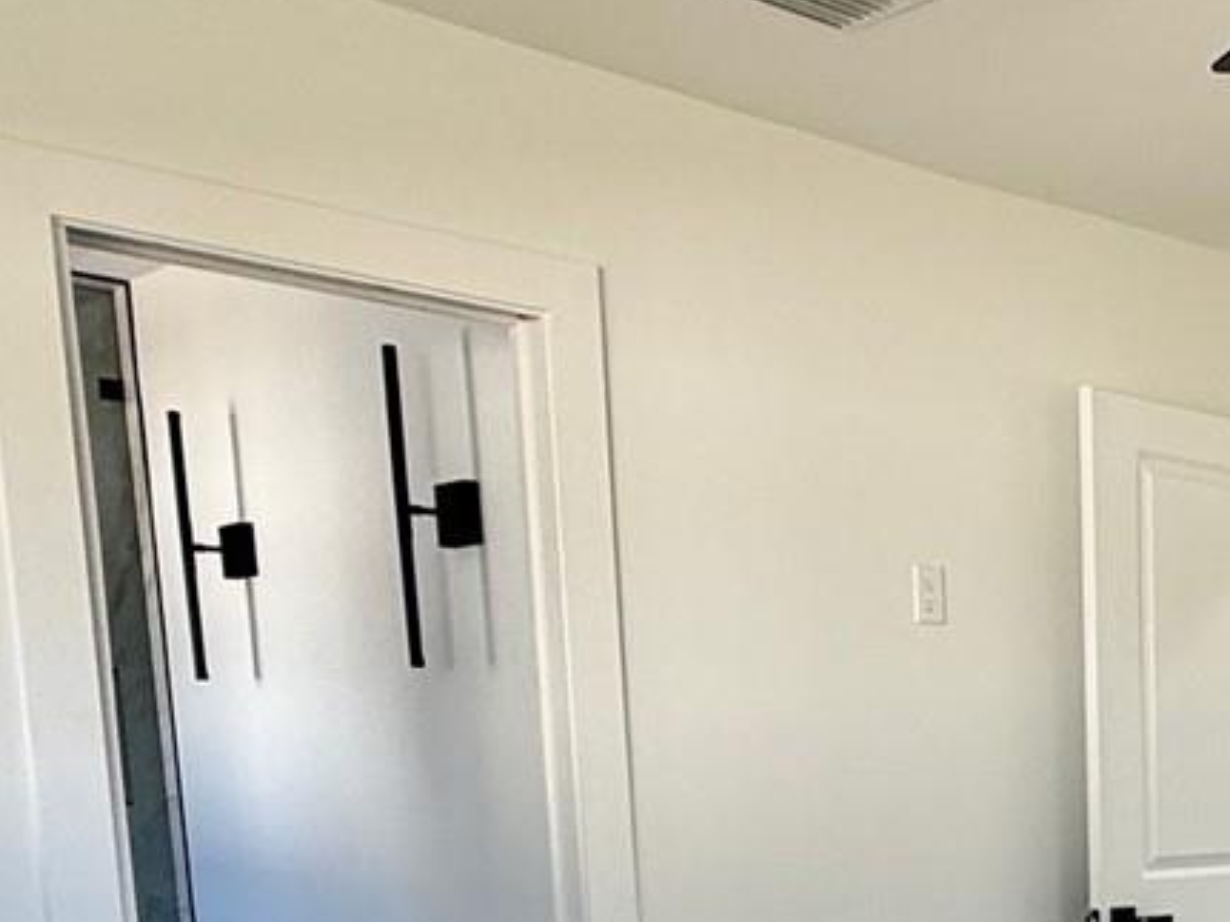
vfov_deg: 25.6
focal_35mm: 52
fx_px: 1847
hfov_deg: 32.3
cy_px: 1053
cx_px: 1367
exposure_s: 1/99
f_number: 2.2
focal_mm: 2.22
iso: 80
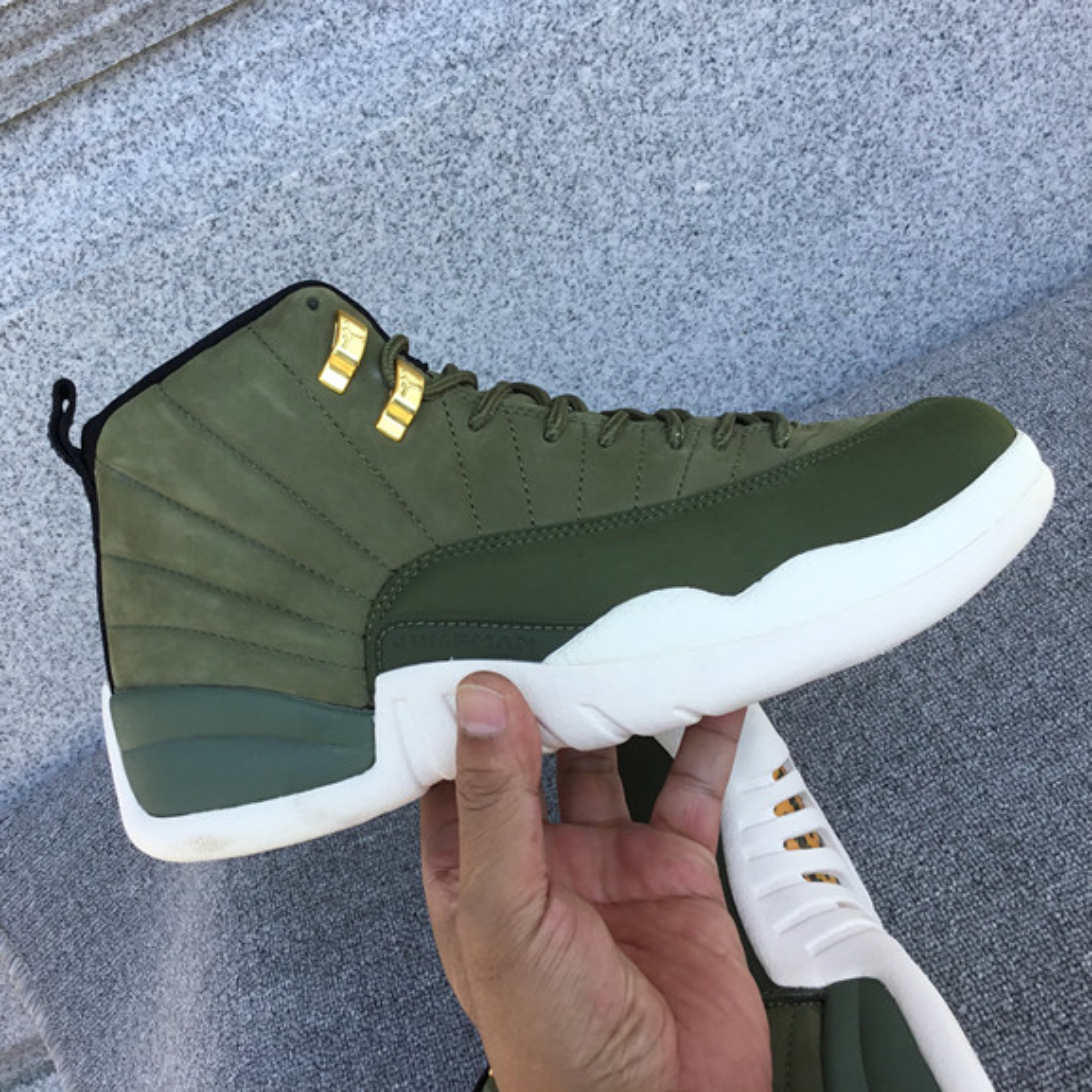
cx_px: 460
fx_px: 1356
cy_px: 528
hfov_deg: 43.7
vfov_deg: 43.9
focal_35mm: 38
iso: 25
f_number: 2.4
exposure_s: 1/503
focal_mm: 3.3
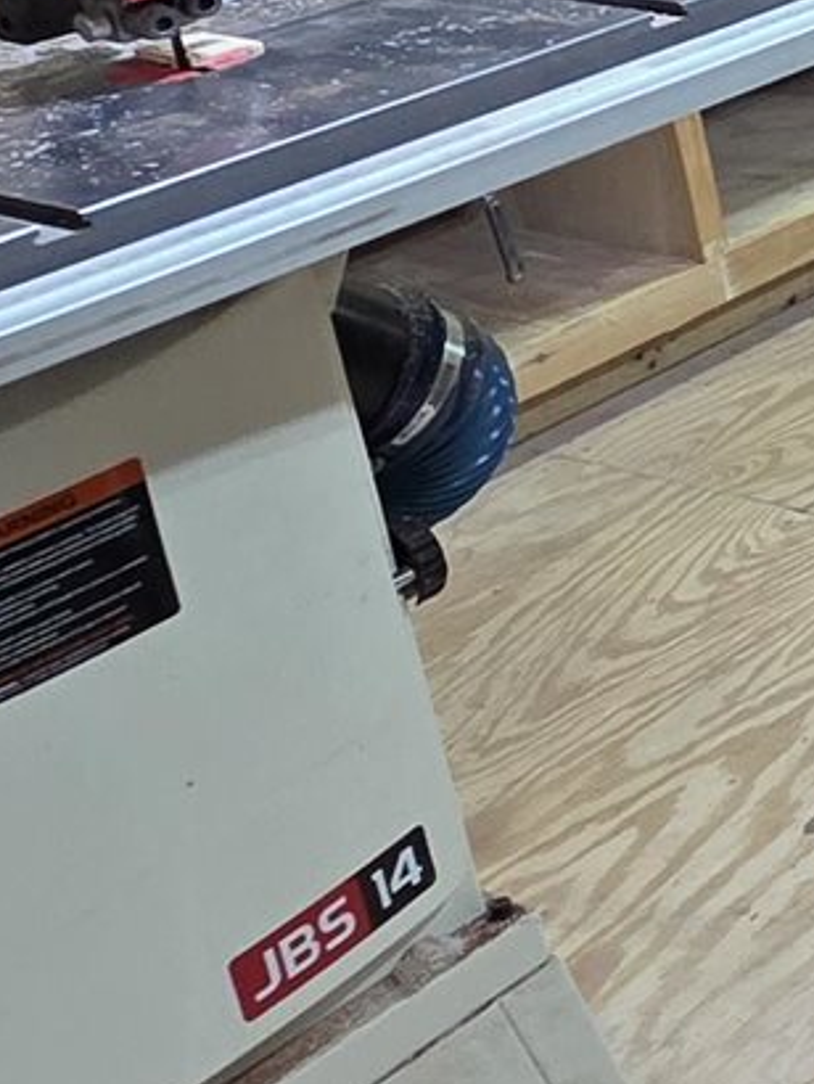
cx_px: 2040
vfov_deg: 24.7
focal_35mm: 73
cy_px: -127
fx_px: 2286
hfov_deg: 13.5
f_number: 1.9
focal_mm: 2.2
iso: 200
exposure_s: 1/120
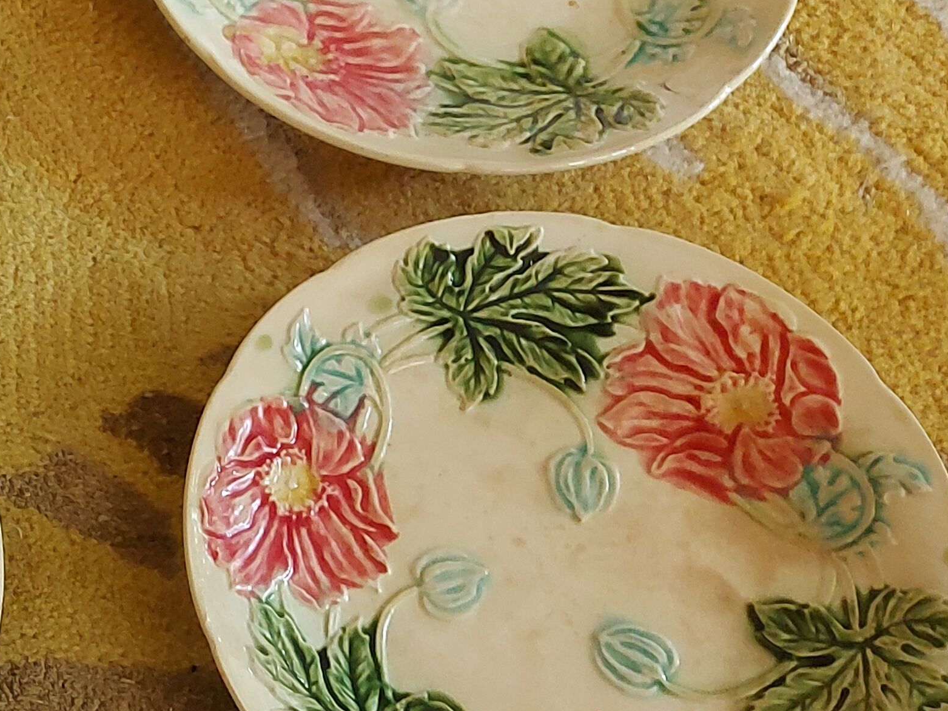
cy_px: 391
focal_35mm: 71
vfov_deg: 20.7
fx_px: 1944
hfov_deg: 23.8
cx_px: -314
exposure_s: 1/33
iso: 200
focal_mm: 5.23
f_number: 1.8
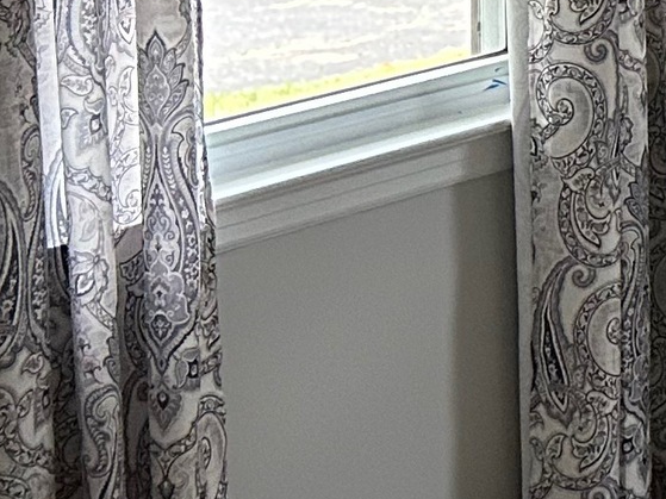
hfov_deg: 11.9
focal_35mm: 143
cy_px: -513
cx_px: 1430
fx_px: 2751
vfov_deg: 9.6
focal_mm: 5.7
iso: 320
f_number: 1.5
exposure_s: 1/60
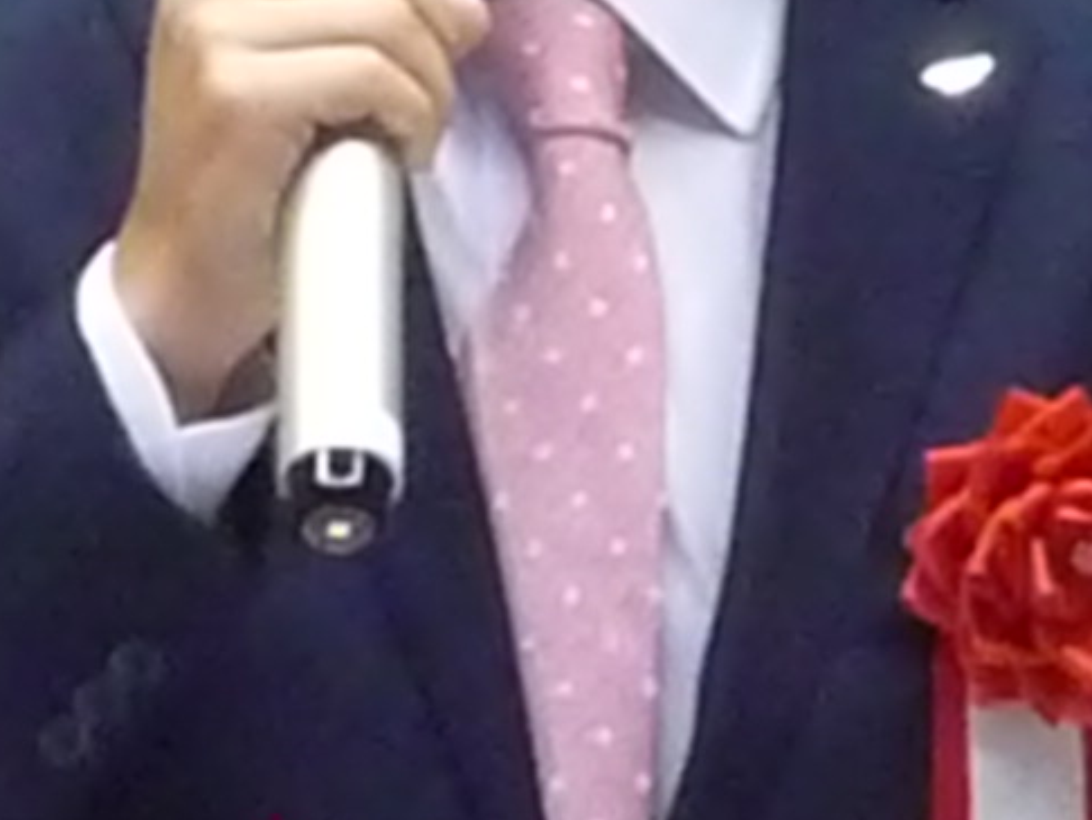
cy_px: 76
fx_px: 37211
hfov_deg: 1.7
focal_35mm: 1179
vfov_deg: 1.3
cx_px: 346
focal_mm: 47
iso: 3200
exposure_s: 1/40
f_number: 4.9
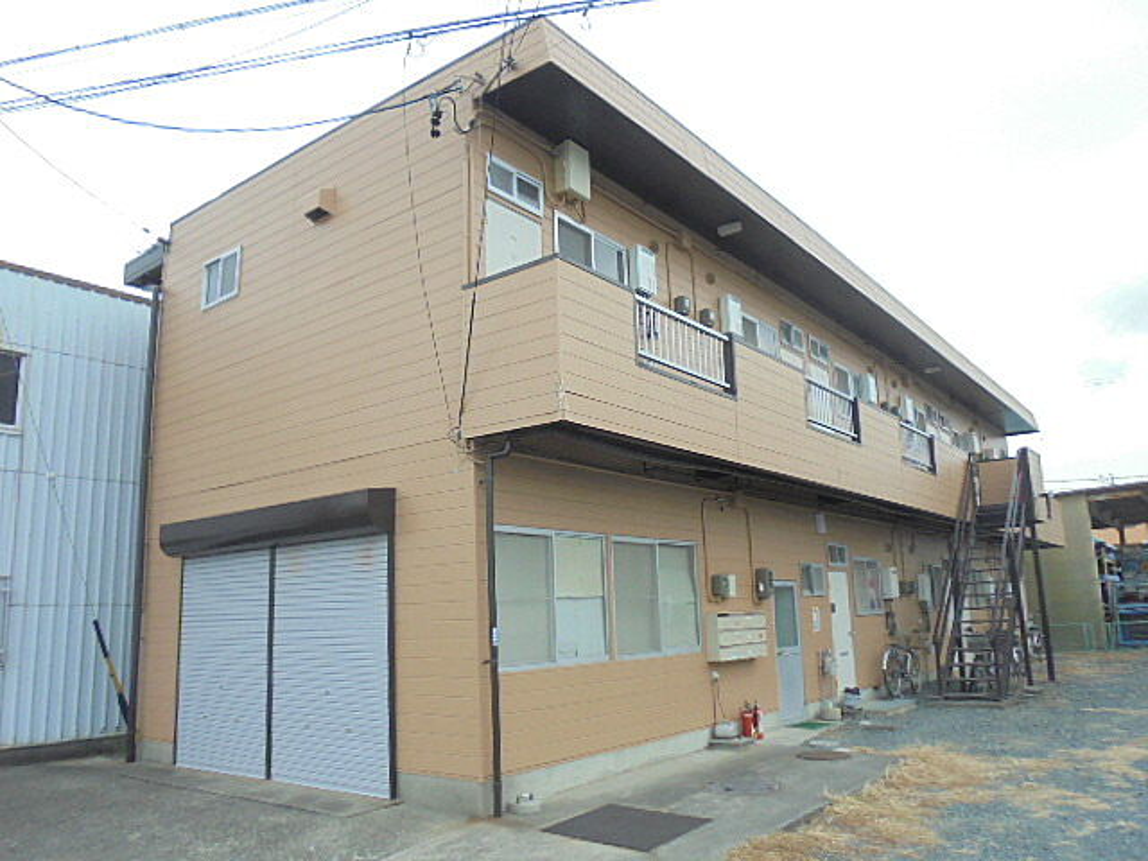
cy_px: 430
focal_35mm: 26
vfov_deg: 53.1
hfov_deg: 67.3
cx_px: 574
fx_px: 862
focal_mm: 4.6
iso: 100
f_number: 3.5
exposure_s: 1/250
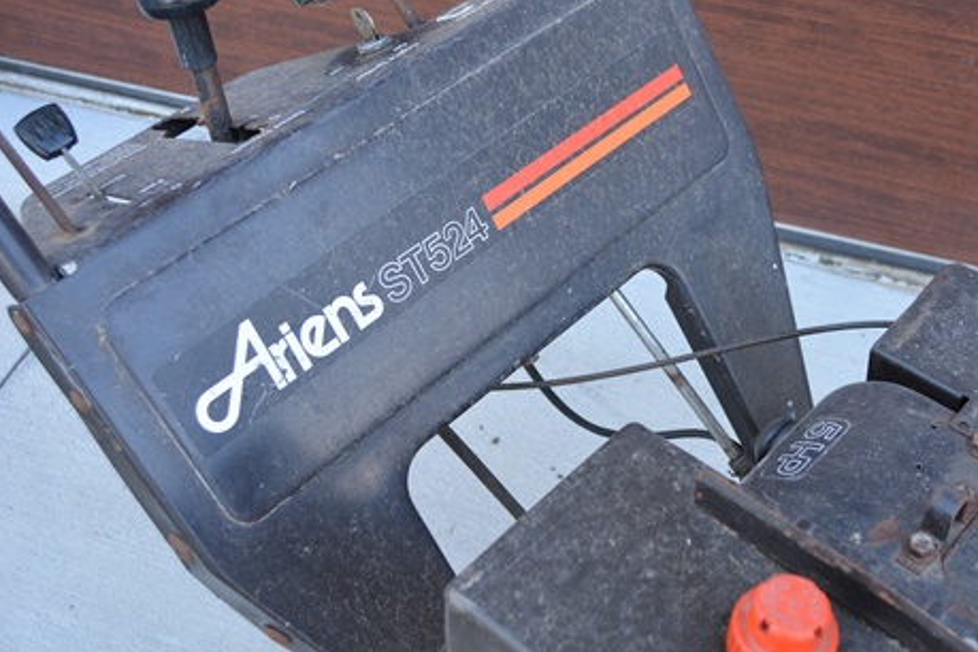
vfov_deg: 26.5
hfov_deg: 38.7
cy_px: 283
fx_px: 1385
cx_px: 584
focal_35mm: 51
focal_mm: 26
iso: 400
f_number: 5
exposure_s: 1/100
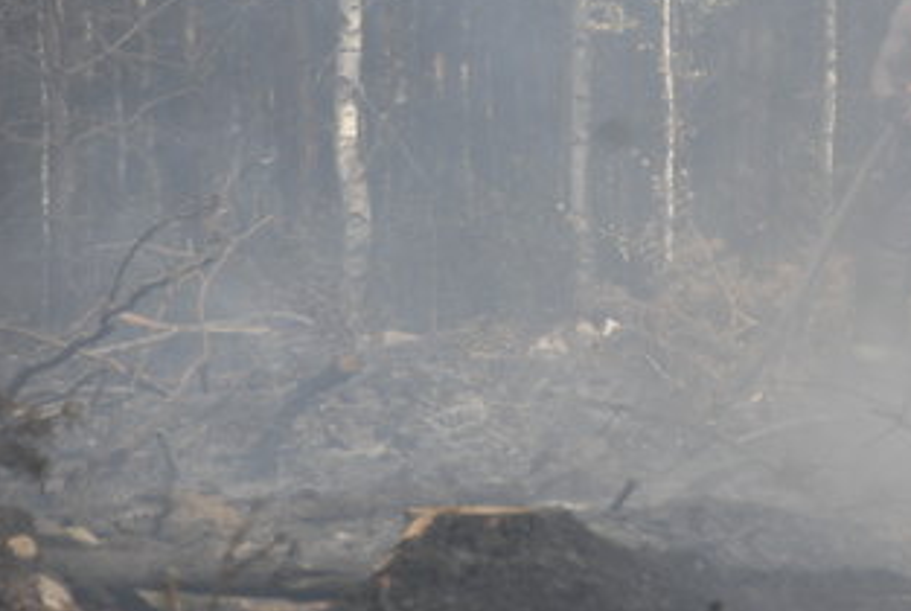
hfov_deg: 5.3
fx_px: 9837
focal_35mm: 388
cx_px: 757
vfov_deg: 3.6
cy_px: 160
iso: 500
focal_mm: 150
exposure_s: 1/1500
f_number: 5.6
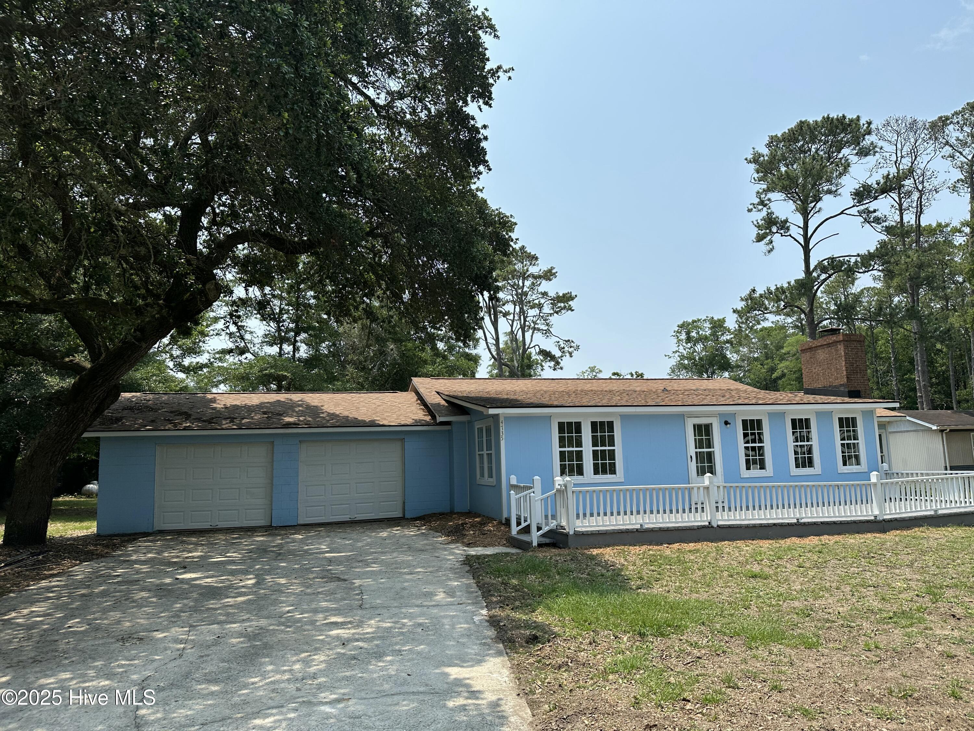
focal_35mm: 24
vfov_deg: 56.8
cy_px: 366
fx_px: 675
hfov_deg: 71.6
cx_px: 487
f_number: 1.78
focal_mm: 6.86
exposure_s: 1/5000
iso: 80
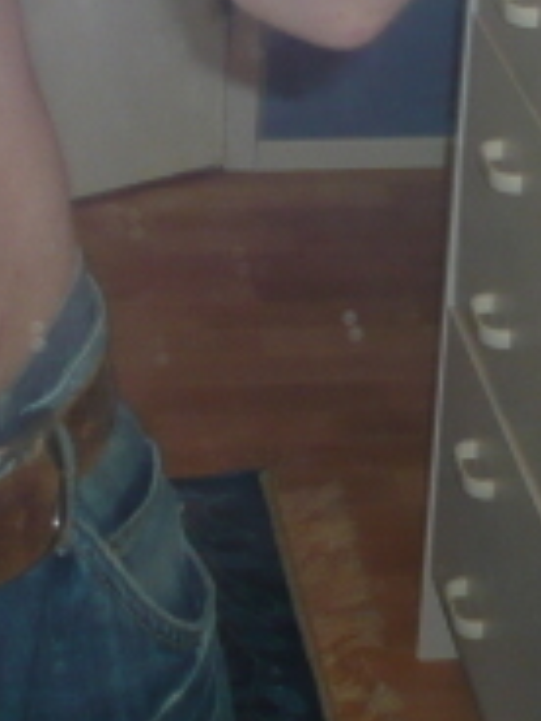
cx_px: 321
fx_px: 2542
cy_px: 47
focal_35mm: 122
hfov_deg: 12.1
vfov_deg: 15.9
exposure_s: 1/30
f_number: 2.8
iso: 100
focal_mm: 5.8
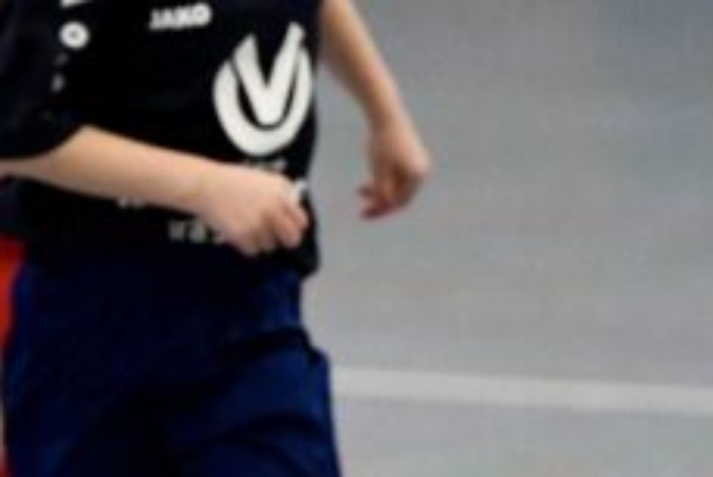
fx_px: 12861
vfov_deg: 2.1
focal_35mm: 649
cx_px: 0
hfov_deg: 3.2
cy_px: 463
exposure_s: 1/1600
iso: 8000
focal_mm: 145
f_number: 2.8
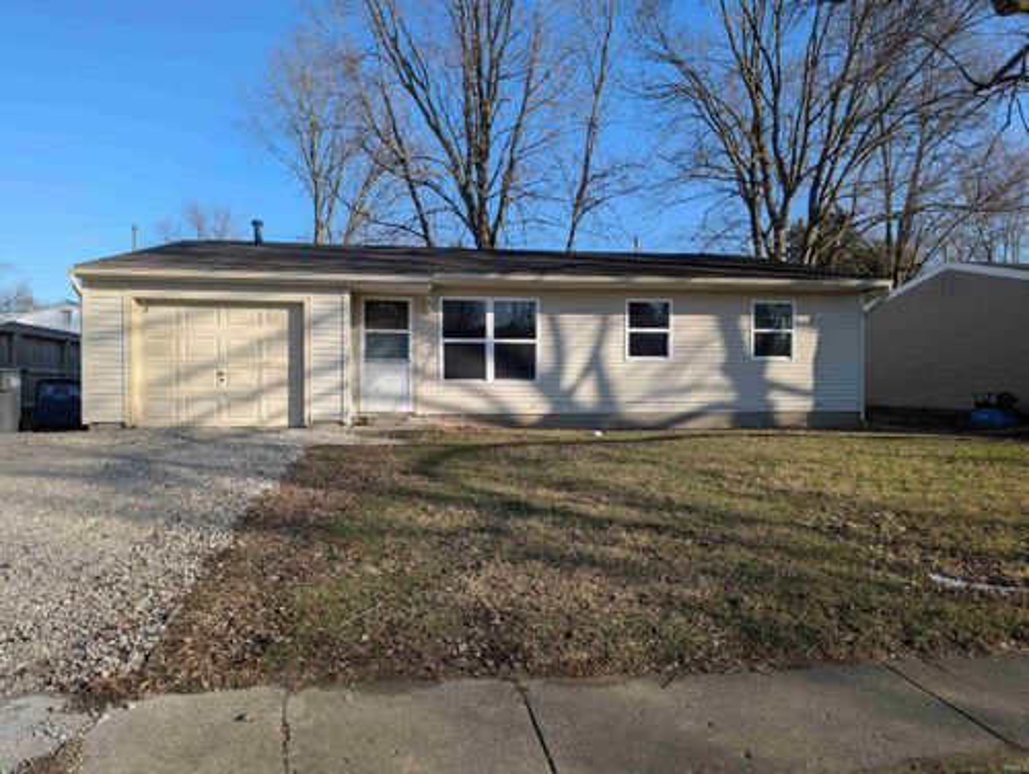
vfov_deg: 56.9
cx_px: 514
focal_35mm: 24
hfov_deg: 71.5
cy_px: 387
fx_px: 714
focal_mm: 6.9
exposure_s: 1/835
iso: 22
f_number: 1.68
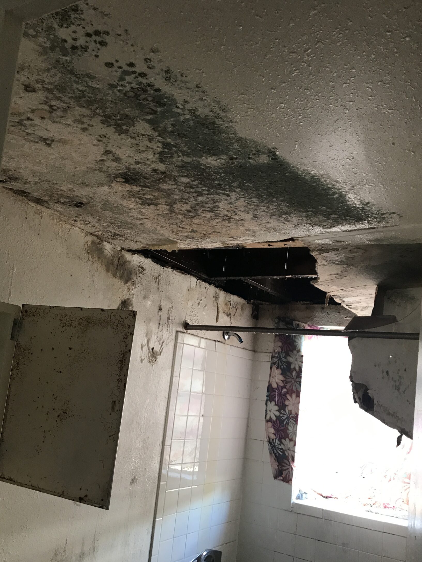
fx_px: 536
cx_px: 207
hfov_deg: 42.9
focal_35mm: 33
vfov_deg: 55.1
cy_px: 327
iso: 40
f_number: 1.8
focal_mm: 3.99
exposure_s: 1/20
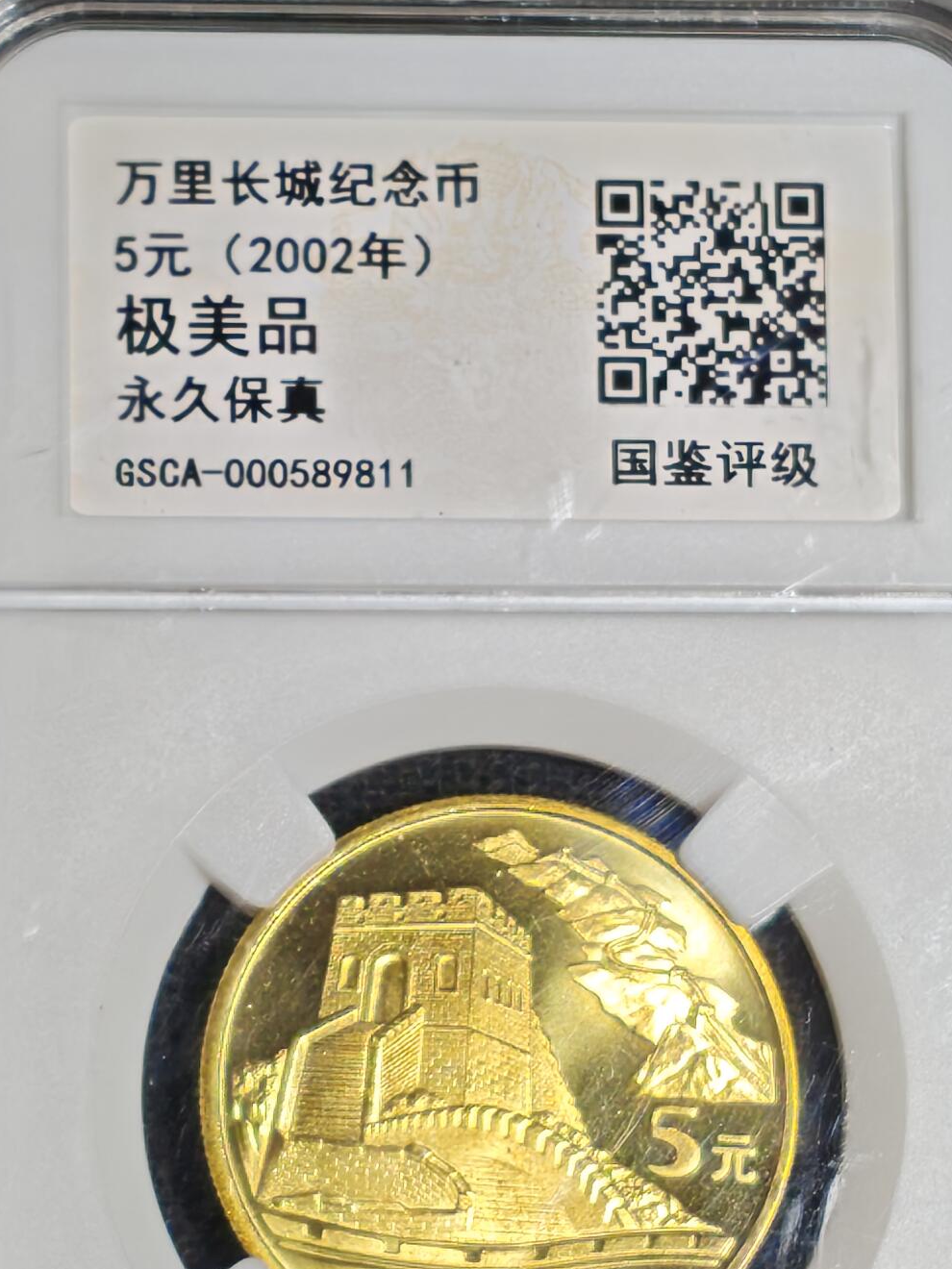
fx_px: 6050
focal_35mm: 165
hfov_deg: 9.0
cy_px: 826
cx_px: 500
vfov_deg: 12.0
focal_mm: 4.94
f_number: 1.5
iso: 50
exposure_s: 1/1105
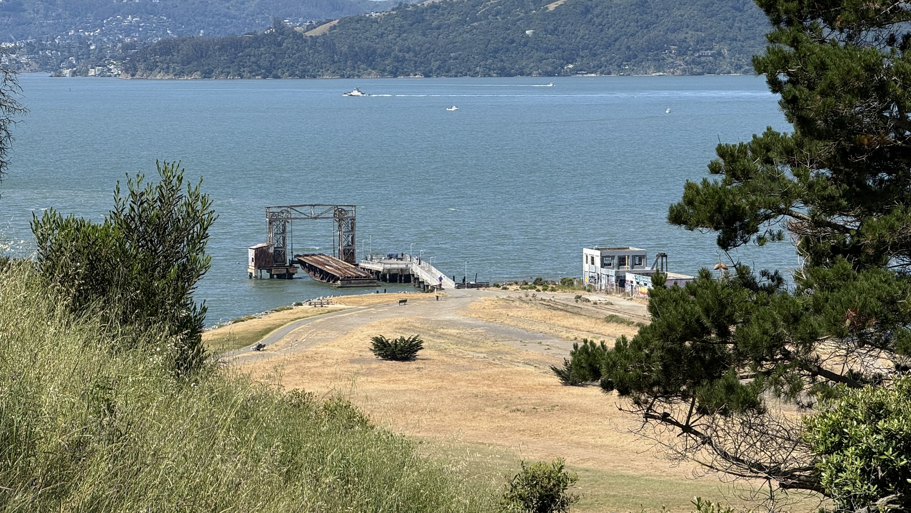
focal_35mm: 131
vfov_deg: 9.3
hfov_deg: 16.4
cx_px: 456
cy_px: 266
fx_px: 3165
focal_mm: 15.66
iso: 50
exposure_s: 1/1451
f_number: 2.8
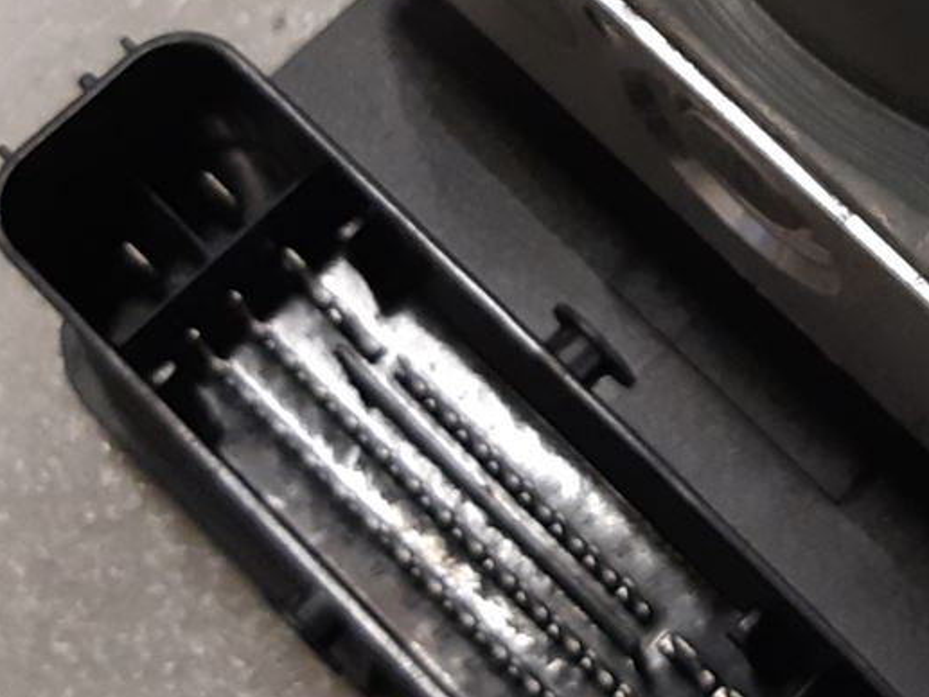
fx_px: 2765
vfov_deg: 14.1
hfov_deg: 18.6
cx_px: 902
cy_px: -20
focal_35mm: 103
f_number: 1.7
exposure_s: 1/50
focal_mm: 3.93
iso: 200
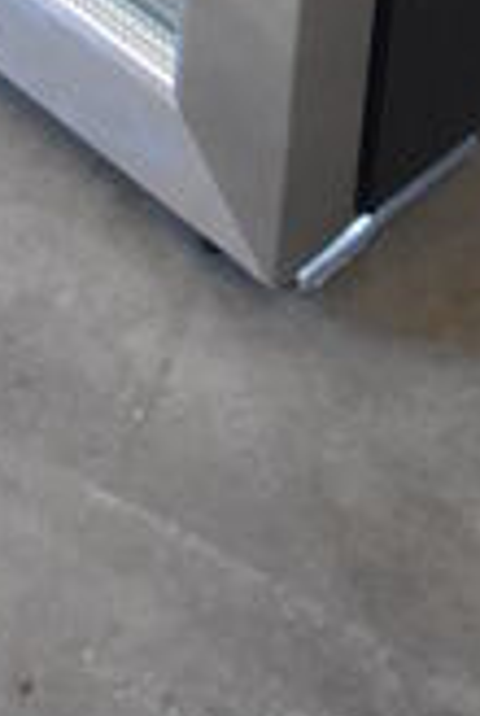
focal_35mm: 150
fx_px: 2987
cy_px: -1072
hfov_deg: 9.2
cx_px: 223
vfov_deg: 11.2
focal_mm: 18
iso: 2800
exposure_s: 1/125
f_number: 3.5
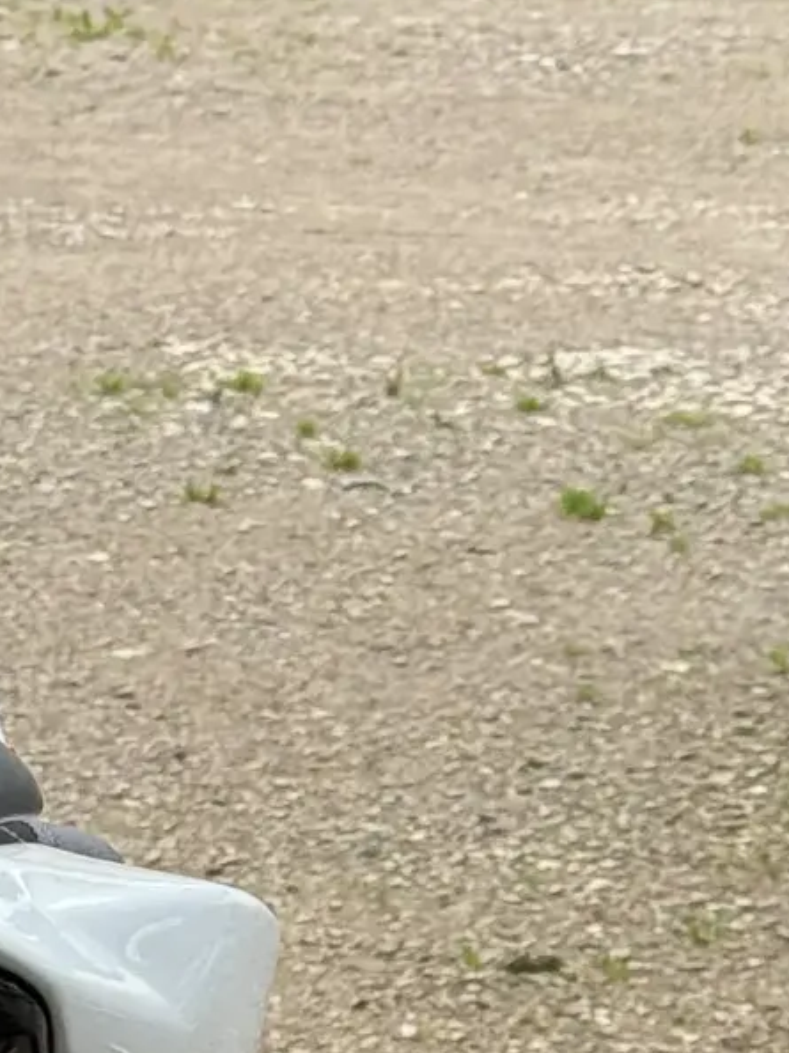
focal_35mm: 207
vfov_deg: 9.4
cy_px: 1431
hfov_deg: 7.1
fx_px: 6295
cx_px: -99
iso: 64
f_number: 1.78
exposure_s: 1/418
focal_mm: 6.76
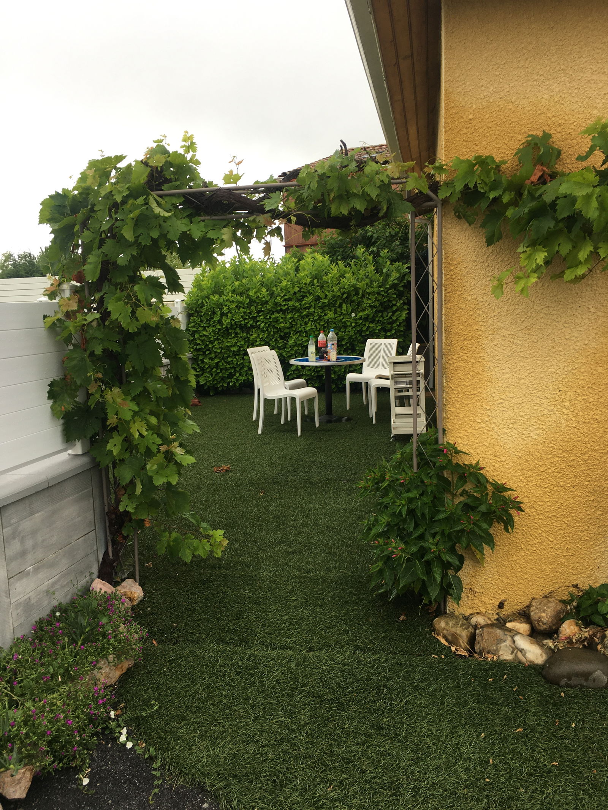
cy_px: 405
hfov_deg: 48.2
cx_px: 304
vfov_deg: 61.7
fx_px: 679
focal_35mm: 29
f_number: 2.2
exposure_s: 1/159
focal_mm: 4.15
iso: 25
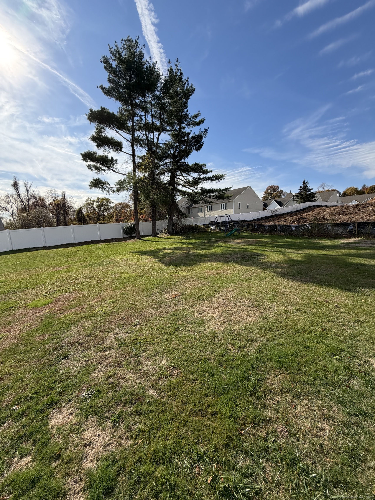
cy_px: 250
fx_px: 202
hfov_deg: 85.7
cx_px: 188
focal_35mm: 14
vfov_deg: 102.1
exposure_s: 1/809
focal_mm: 2.22
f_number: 2.2
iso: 25
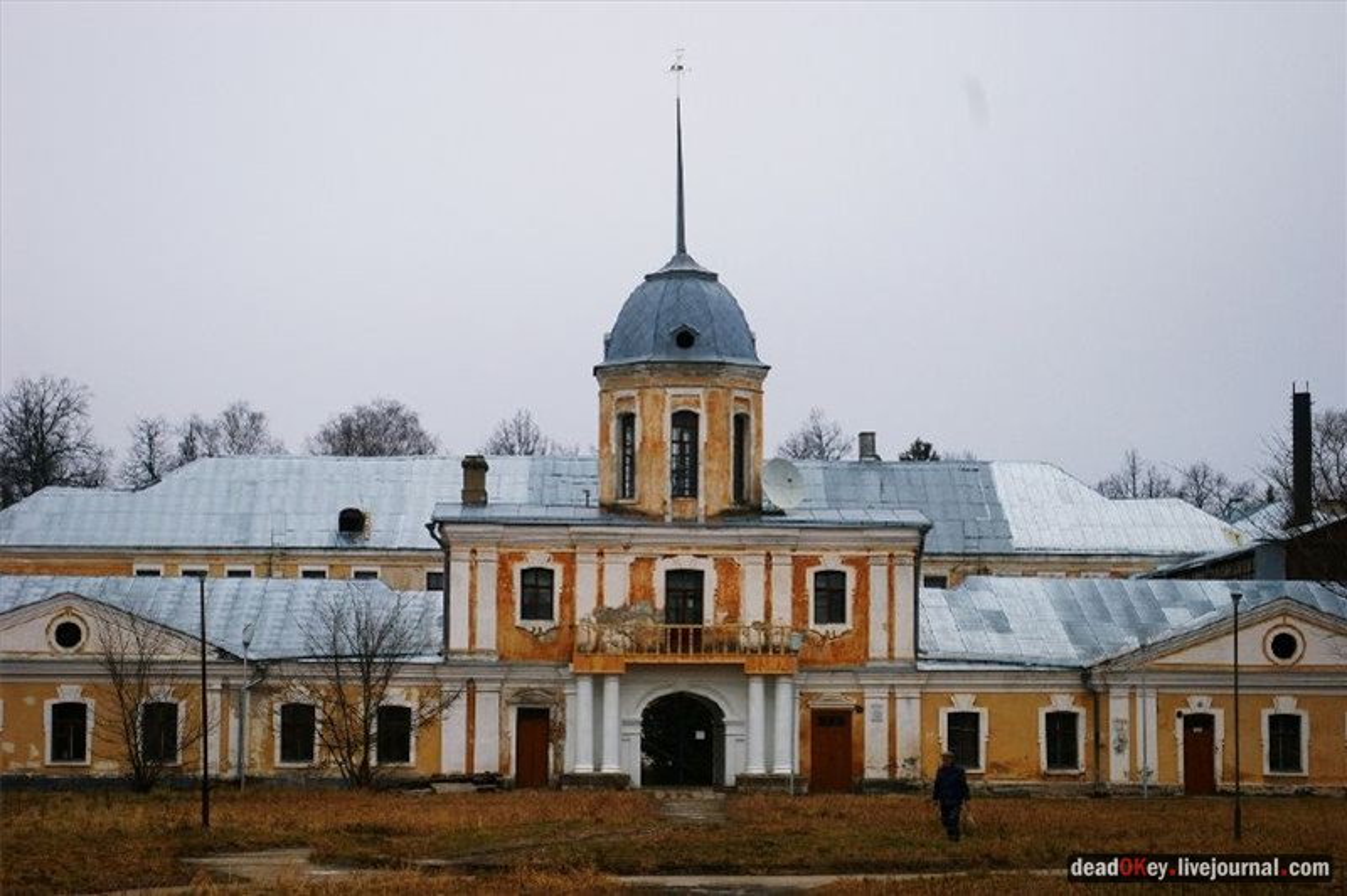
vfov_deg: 16.5
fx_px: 3084
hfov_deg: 24.6
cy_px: 448
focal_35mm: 82
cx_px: 674
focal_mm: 55
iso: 400
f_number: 8
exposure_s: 1/60
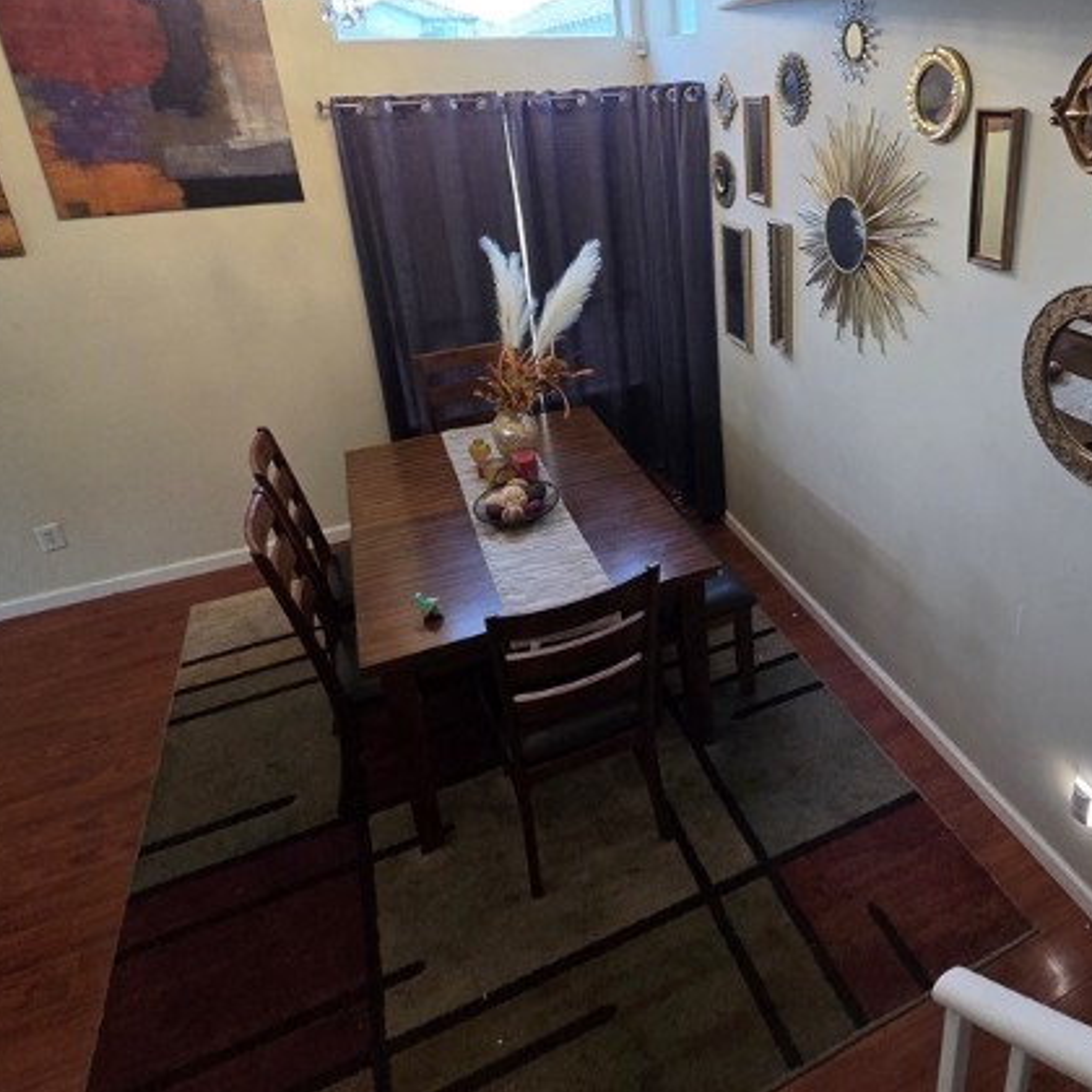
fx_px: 749
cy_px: 385
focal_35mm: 21
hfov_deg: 70.0
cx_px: 731
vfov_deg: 70.5
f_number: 2.2
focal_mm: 2.2
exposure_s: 1/60
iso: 320
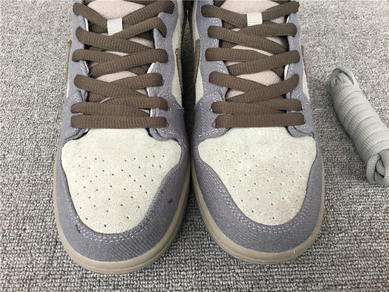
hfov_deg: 58.4
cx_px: 194
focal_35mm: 31
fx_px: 348
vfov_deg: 45.4
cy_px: 146
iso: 32
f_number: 2.4
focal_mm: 3.3
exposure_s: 1/50
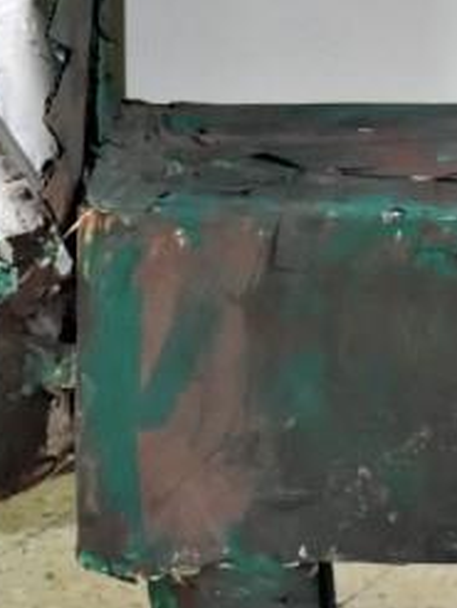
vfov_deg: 12.2
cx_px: 161
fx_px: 2847
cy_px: 407
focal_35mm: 162
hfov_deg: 9.2
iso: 1600
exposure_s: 1/60
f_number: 4
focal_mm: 27
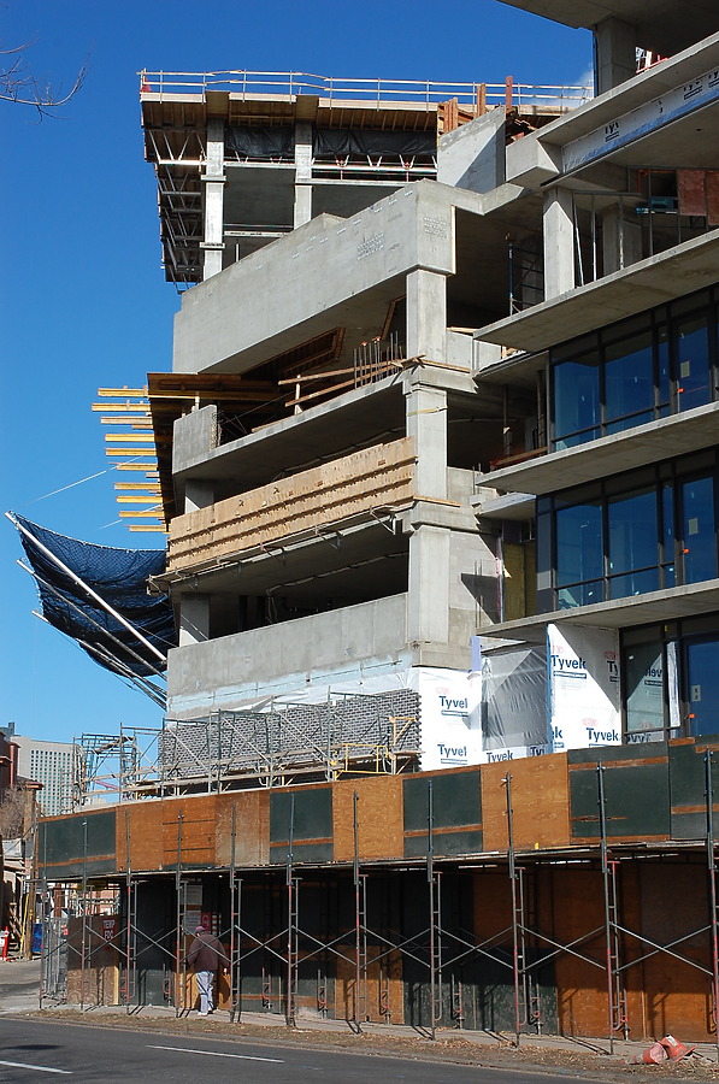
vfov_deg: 33.4
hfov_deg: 22.5
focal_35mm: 60
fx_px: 1804
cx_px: 360
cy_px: 542
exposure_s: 1/320
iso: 200
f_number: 10
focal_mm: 40
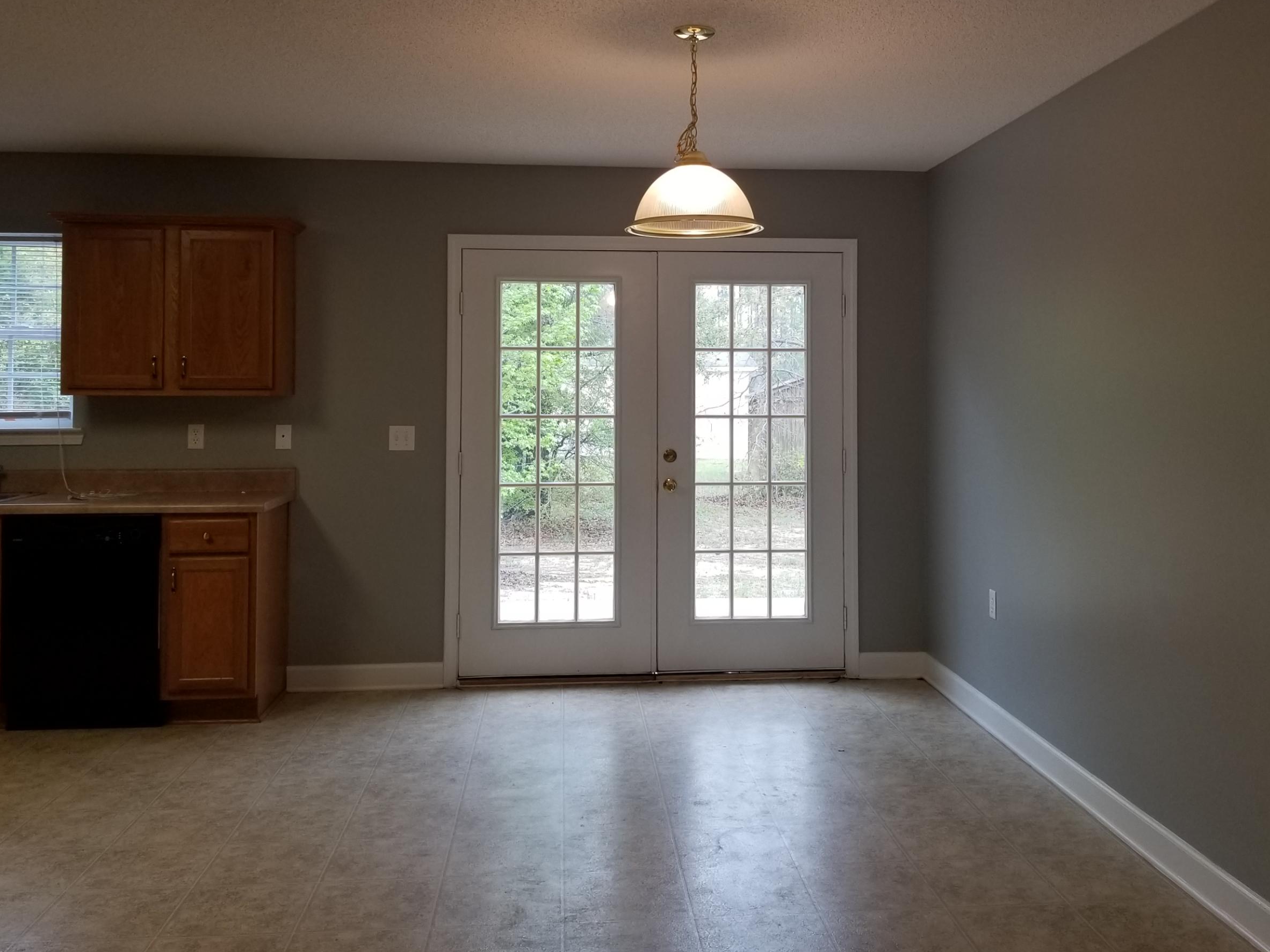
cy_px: 384
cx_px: 685
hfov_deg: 55.3
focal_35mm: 33
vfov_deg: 42.8
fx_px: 1211
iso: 80
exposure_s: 1/120
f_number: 1.7
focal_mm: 4.25
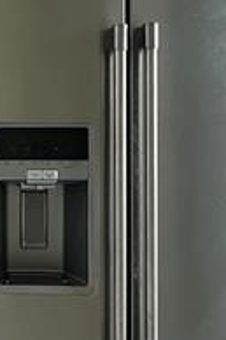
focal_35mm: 60
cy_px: 105
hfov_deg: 20.3
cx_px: -82
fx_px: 566
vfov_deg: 33.0
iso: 200
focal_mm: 2.22
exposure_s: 1/120
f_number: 2.2
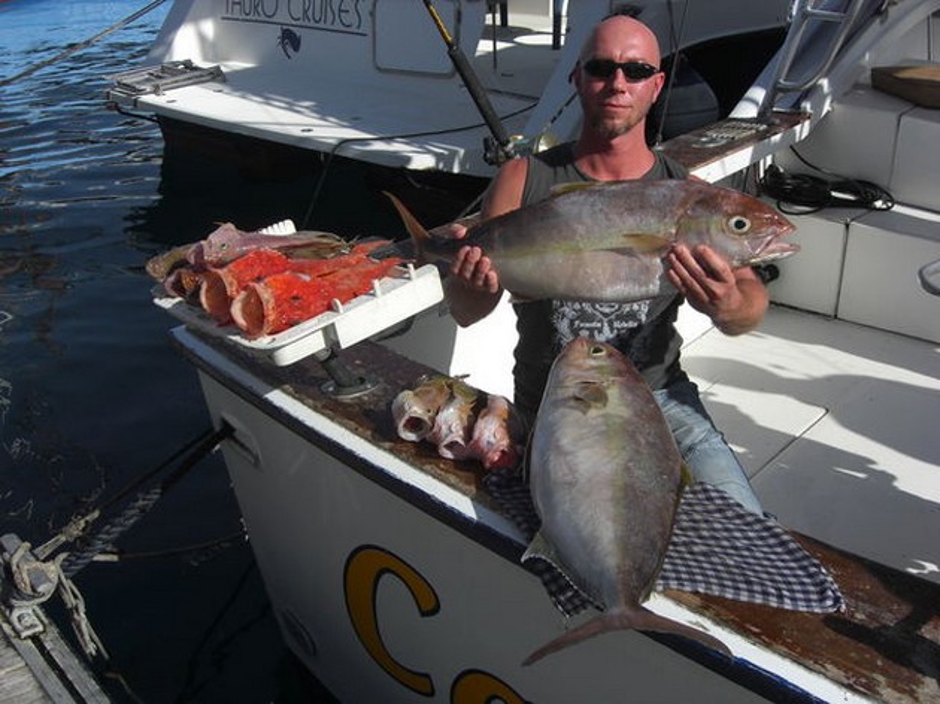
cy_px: 352
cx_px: 470
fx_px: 1031
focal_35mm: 38
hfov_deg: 49.0
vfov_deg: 37.7
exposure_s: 1/320
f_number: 8
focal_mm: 7.9
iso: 80
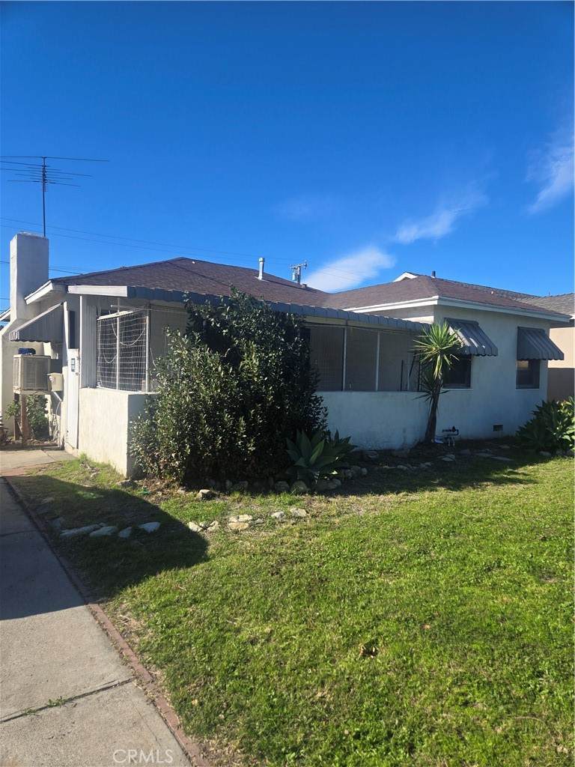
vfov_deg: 73.9
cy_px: 384
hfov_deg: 58.9
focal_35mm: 23
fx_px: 509
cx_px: 288
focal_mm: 5.4
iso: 25
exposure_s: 1/1546
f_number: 1.8
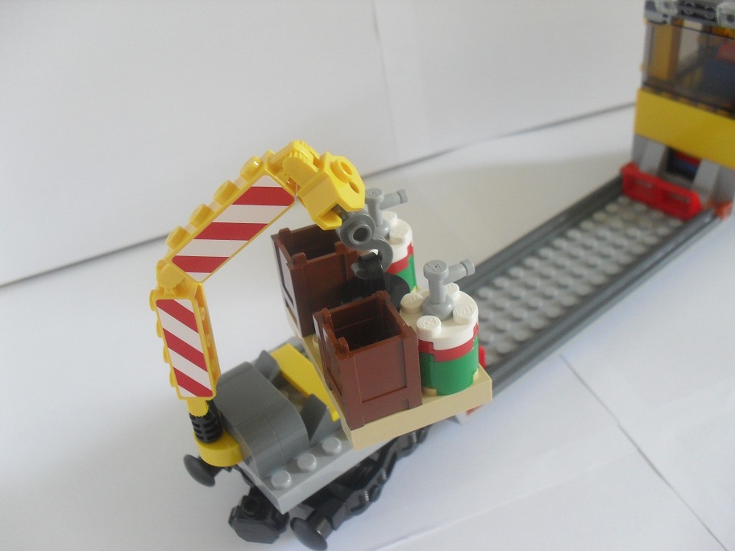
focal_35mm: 35
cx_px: 368
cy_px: 276
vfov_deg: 40.7
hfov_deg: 52.6
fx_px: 743
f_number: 3.2
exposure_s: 1/8
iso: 200
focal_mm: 6.3
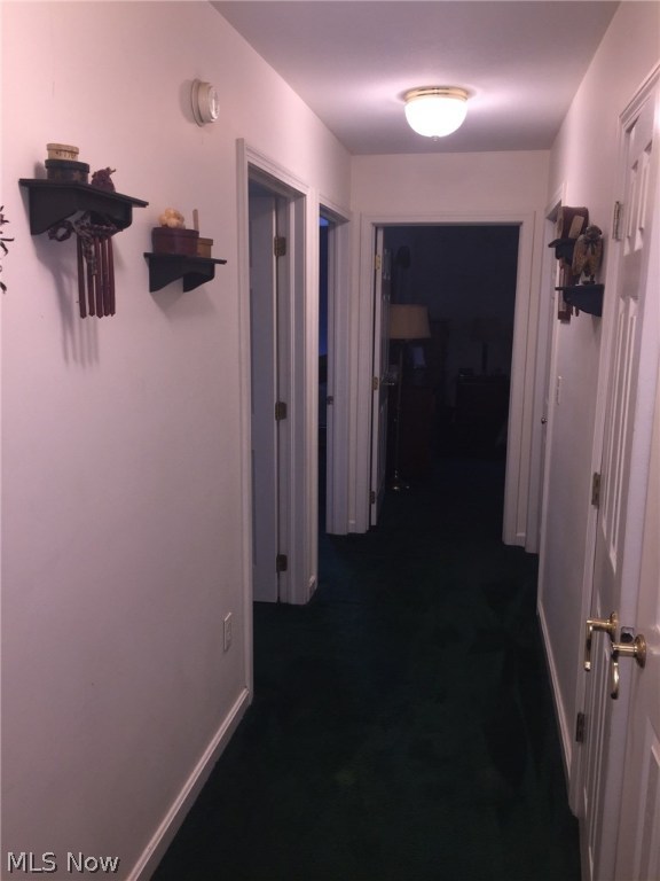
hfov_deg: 48.2
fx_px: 737
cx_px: 330
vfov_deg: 61.7
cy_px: 440
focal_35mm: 29
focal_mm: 4.15
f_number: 2.2
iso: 32
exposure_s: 1/30
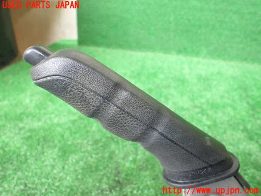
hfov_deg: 60.0
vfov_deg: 46.8
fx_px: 226
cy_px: 98
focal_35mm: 30
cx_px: 130
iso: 800
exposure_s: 1/125
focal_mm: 5.4
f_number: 2.3
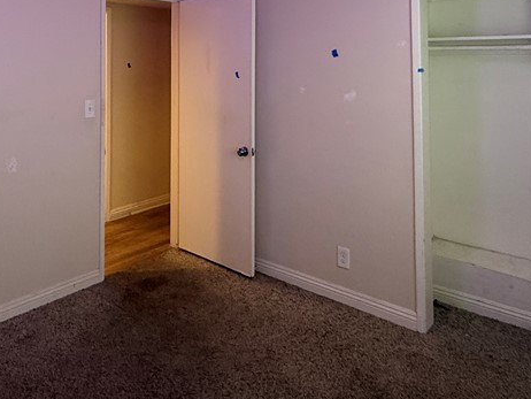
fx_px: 476
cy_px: 48
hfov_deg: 57.7
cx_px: 206
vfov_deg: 42.2
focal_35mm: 31
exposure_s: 1/60
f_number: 2.2
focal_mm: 2.22
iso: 400
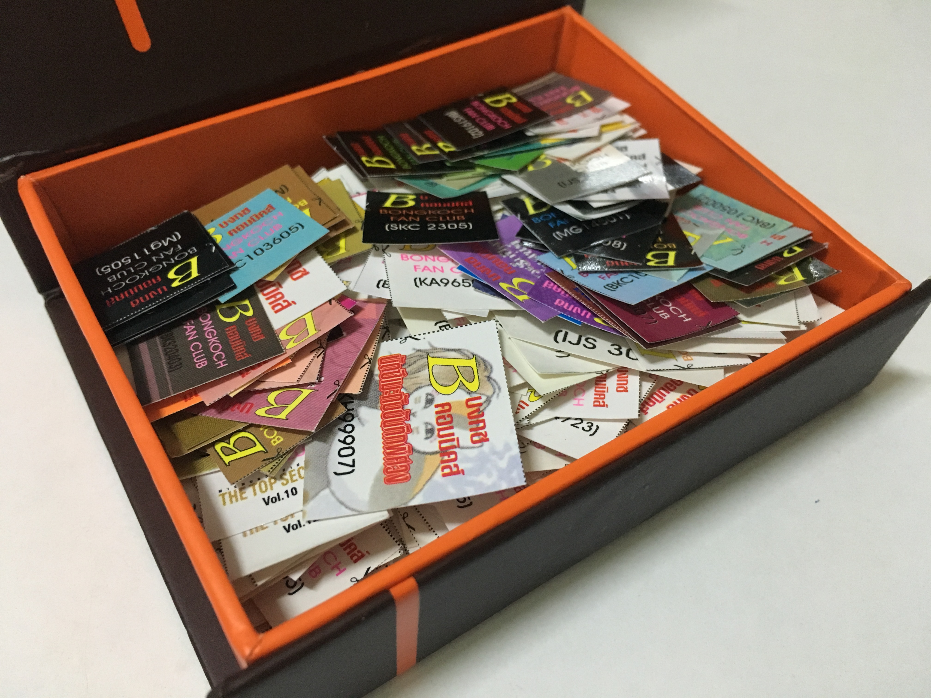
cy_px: 349
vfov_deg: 48.2
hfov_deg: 61.7
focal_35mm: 29
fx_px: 780
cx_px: 466
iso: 200
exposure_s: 1/17
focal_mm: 4.15
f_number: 2.2
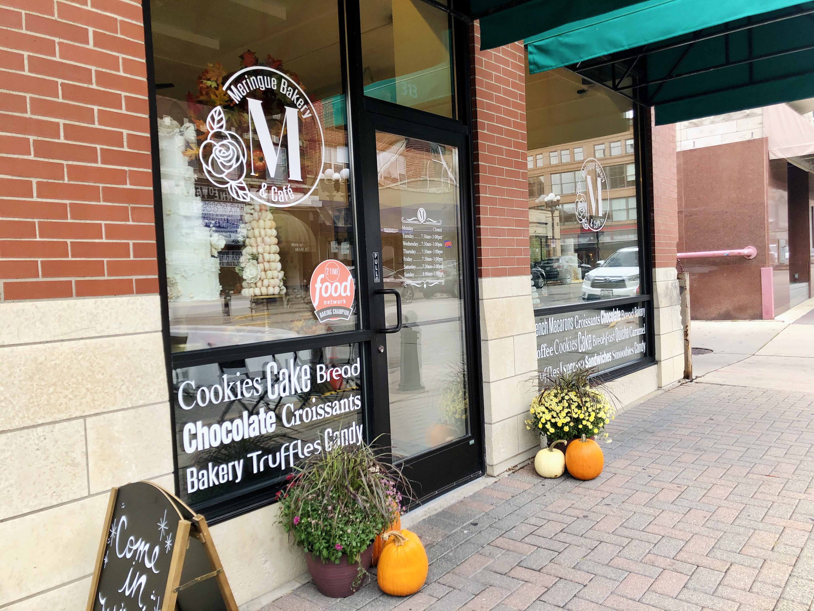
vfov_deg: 49.7
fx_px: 658
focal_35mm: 28
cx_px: 407
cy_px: 306
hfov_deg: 63.4
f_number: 1.8
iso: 32
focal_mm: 3.99
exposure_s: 1/120
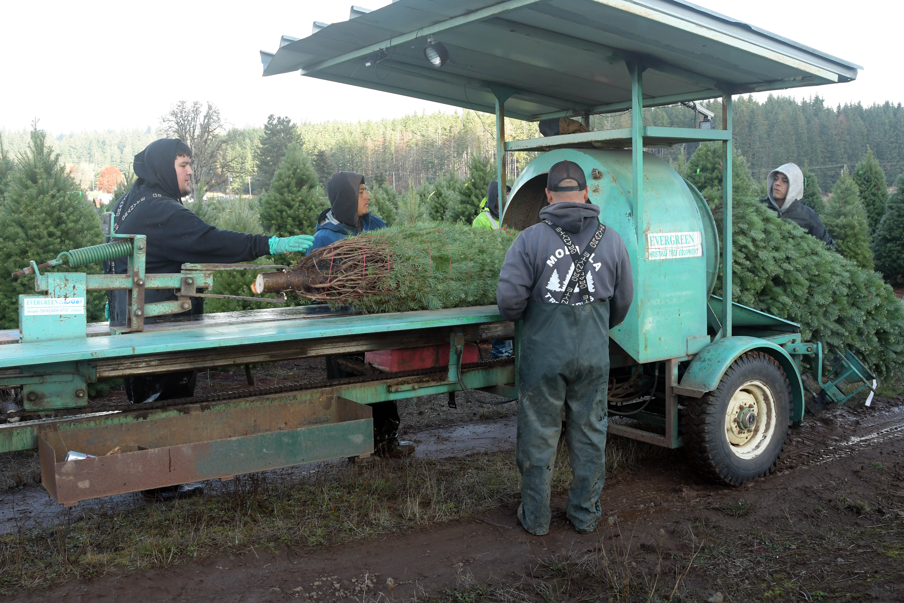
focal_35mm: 36
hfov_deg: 53.1
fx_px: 904
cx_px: 452
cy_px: 302
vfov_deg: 36.9
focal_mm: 24
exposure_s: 1/250
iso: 800
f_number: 8
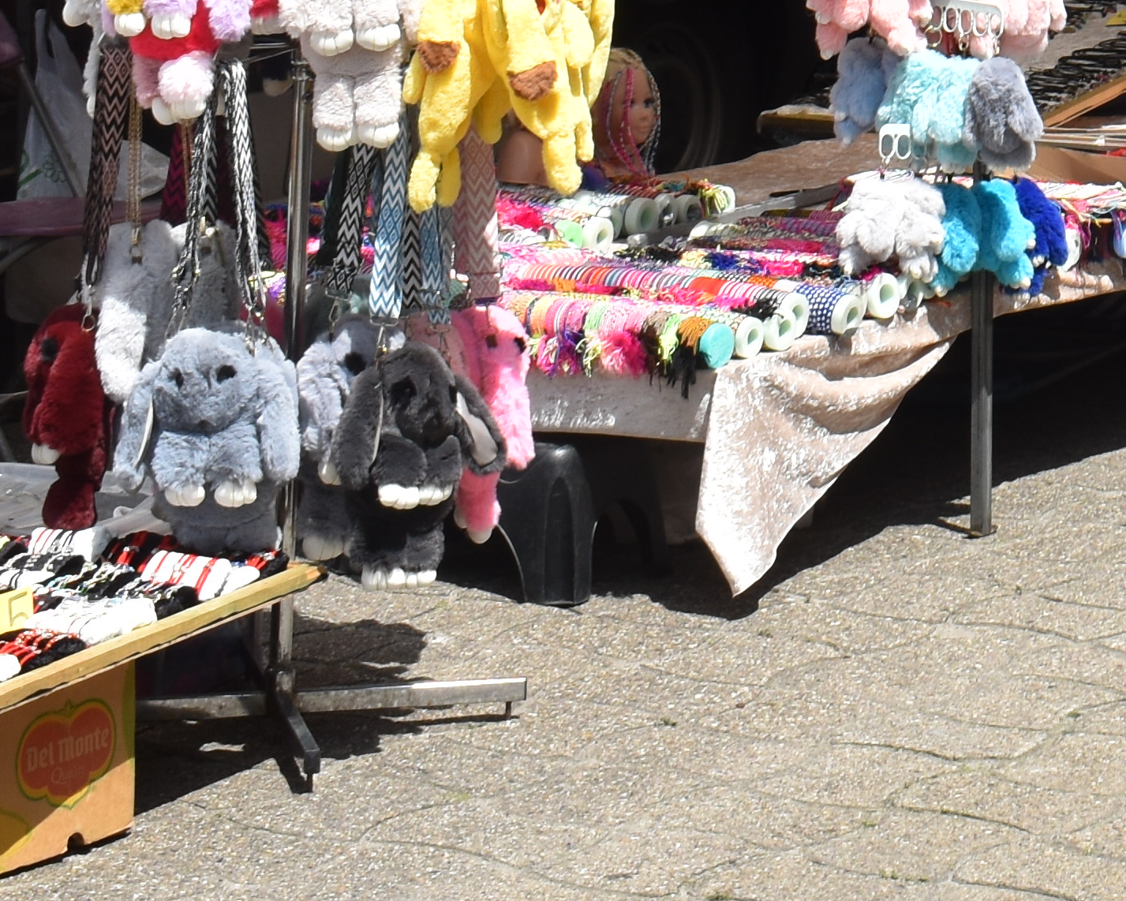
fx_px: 4932
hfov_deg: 12.3
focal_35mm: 148
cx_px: 1814
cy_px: -565
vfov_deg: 10.0
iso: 200
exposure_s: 1/400
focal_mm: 25
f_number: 10
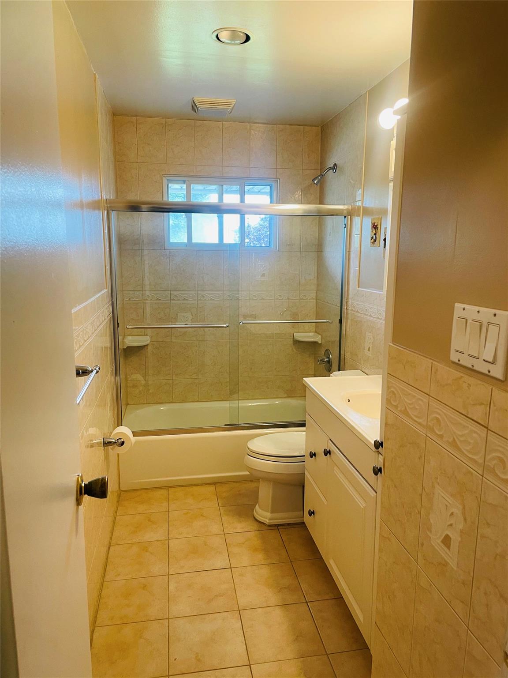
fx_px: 509
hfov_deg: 53.1
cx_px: 254
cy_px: 339
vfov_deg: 67.3
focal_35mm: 26
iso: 80
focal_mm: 4.2
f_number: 1.6
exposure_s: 1/60
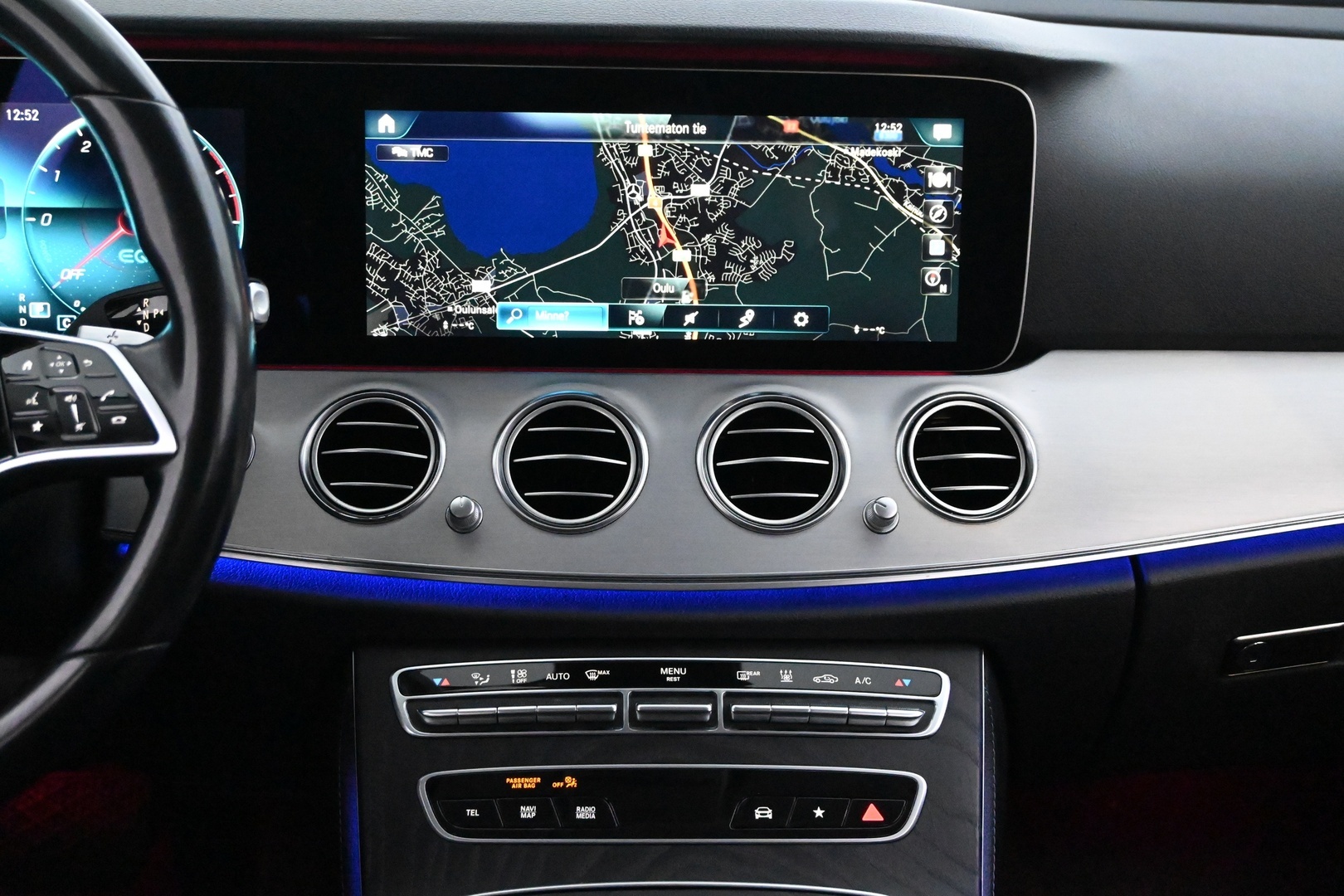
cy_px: 448
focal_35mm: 52
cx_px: 672
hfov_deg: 37.9
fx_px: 1960
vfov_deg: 25.8
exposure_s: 1/60
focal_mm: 35
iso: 14400
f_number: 5.3
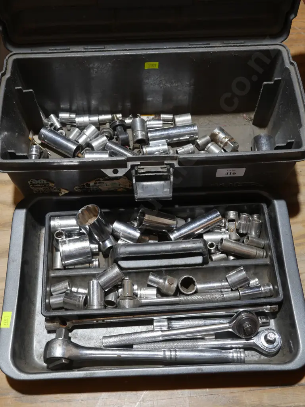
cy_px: 204
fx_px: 493
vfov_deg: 44.8
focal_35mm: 42
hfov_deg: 34.4
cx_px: 152
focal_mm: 21
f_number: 4.6
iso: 400
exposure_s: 1/60
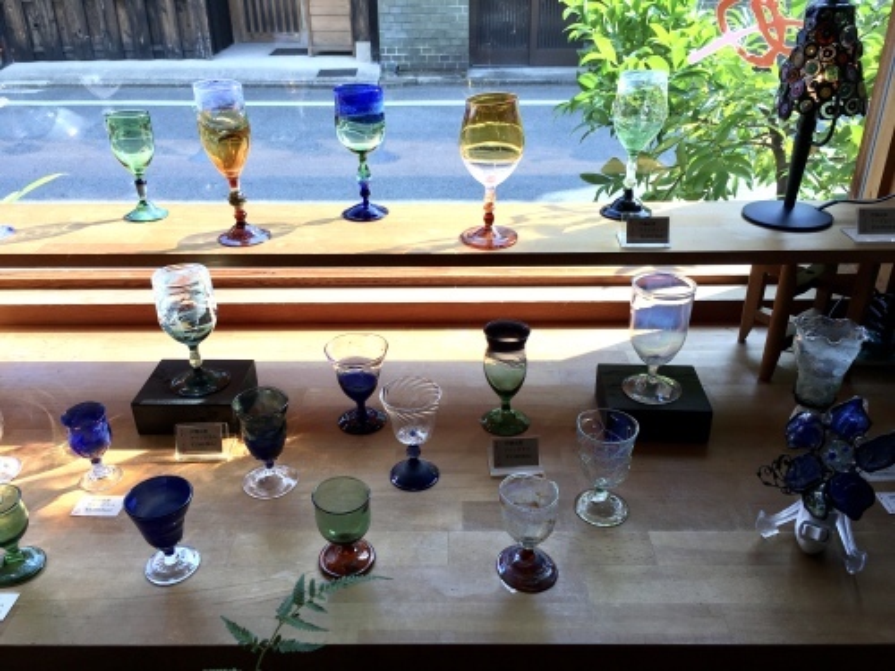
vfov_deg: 48.2
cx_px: 448
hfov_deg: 61.7
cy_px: 336
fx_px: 750
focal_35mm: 29
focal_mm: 4.15
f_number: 2.2
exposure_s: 1/255
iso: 25
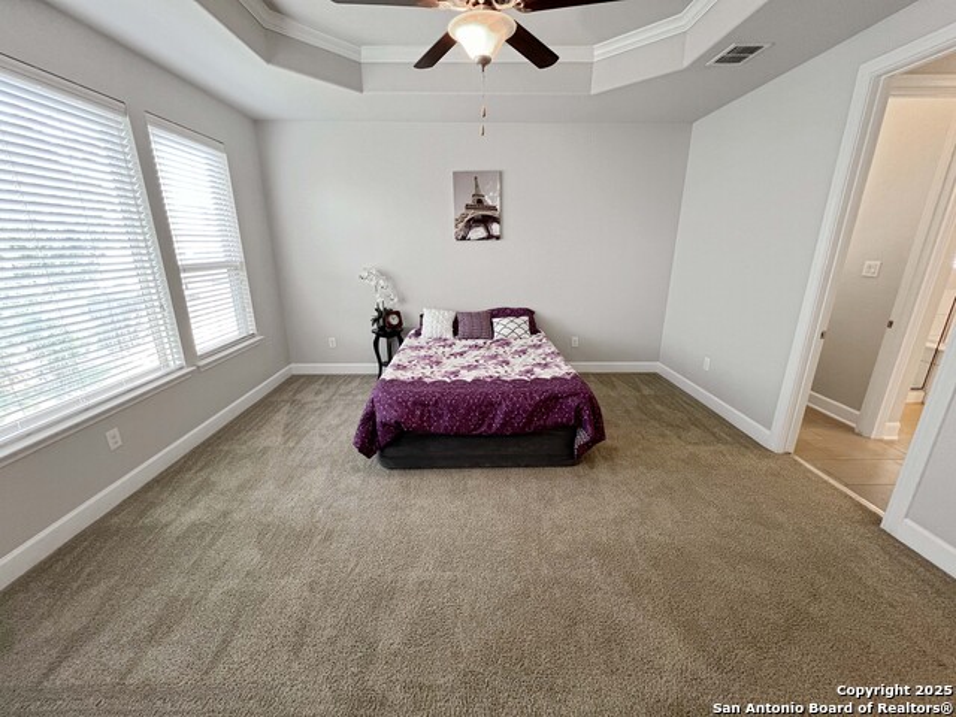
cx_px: 478
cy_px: 358
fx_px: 359
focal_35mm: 13
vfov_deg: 89.9
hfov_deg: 106.2
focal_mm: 1.57
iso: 200
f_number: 1.8
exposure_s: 1/60
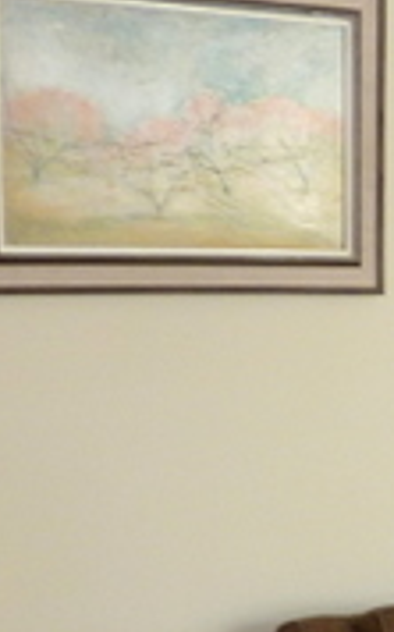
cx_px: 1015
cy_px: 604
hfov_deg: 9.5
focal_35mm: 119
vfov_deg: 17.2
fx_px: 2048
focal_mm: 4.1
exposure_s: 1/20
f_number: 3.3
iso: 100
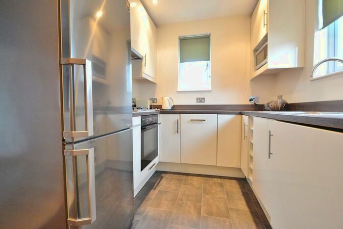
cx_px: 172
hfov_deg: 100.4
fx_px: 143
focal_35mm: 15
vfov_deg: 77.4
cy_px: 114
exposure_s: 1/60
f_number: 3.5
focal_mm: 10
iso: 1400
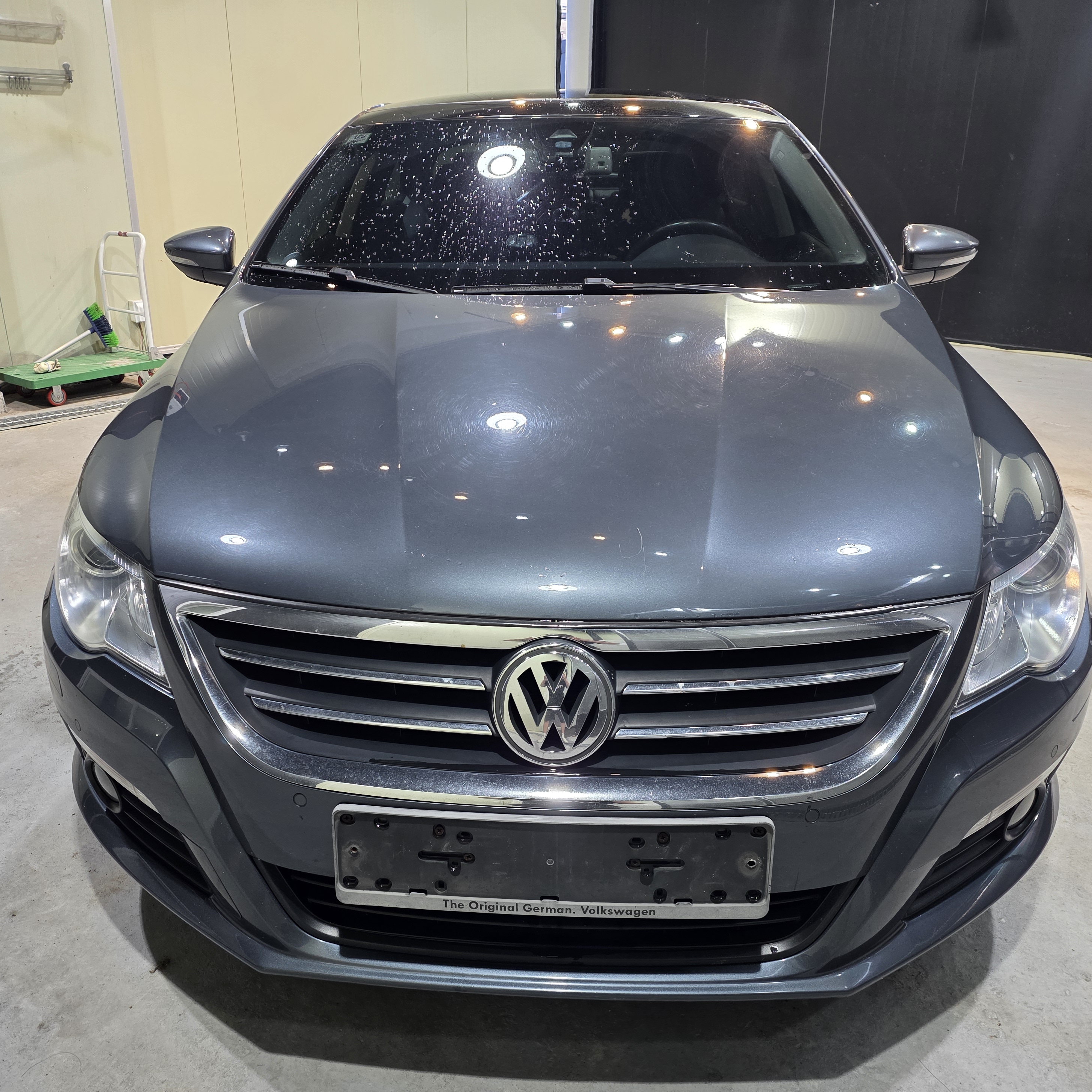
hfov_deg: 57.2
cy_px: 545
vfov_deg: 57.3
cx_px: 505
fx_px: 999
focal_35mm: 28
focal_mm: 6.3
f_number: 1.7
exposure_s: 1/120
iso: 200
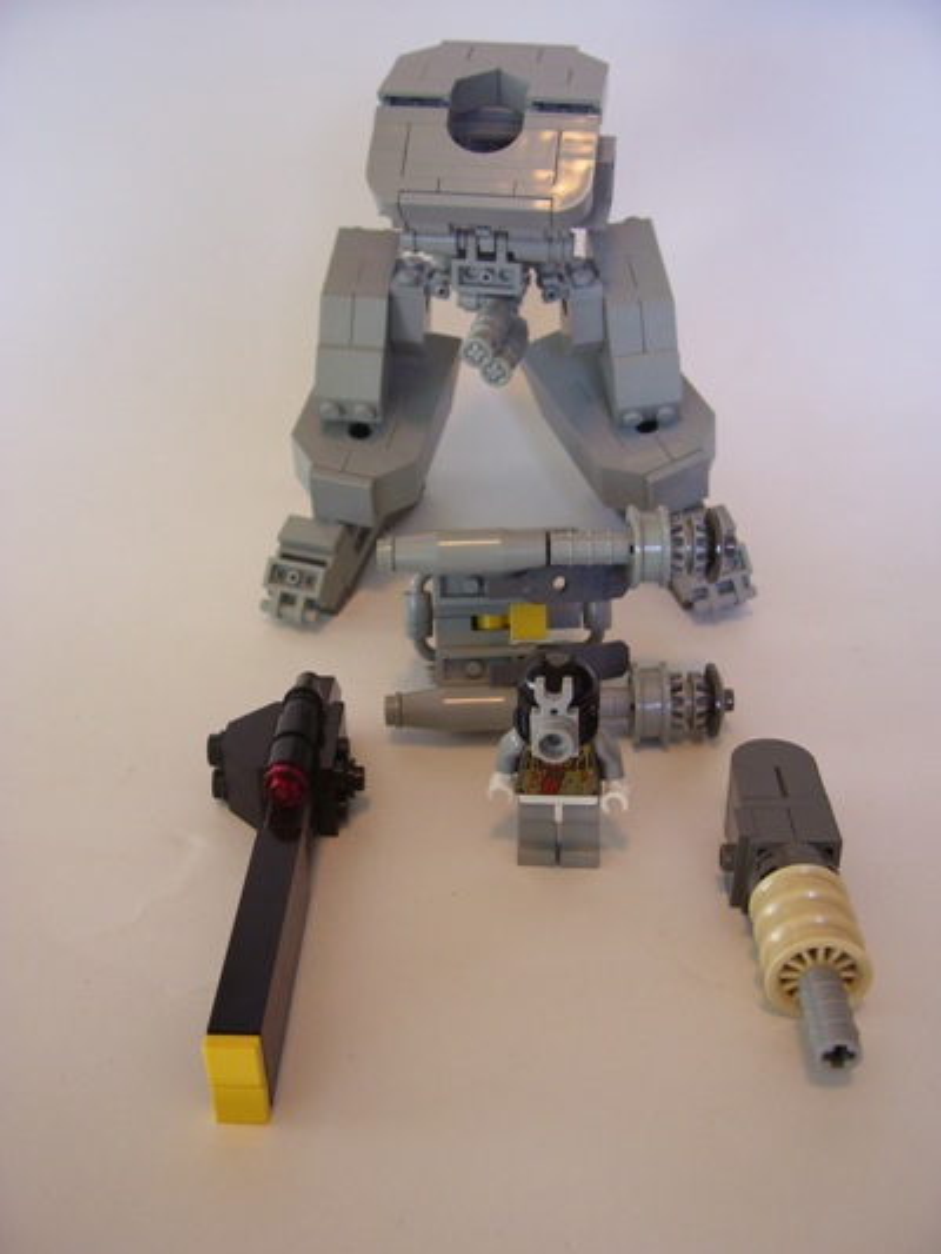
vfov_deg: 53.9
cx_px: 470
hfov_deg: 41.8
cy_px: 627
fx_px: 1232
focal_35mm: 34
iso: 125
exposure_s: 1/30
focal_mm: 5.6
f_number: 2.7
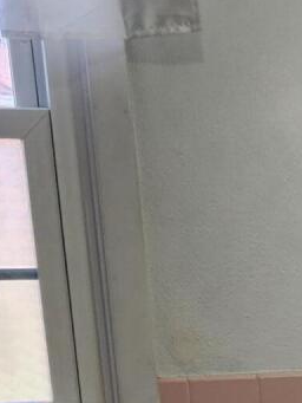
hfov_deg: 10.1
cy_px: 687
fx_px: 1569
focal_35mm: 135
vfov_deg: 13.4
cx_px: 612
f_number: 1.8
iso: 50
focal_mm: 5.4
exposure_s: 1/120
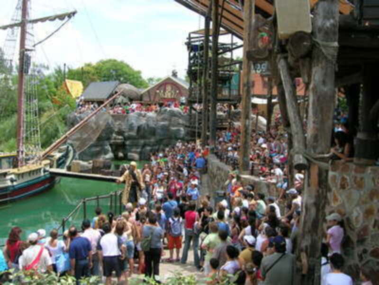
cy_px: 142
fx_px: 383
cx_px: 190
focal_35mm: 35
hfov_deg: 52.6
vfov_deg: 40.7
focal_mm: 5.4
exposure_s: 1/294
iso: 50
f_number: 4.8
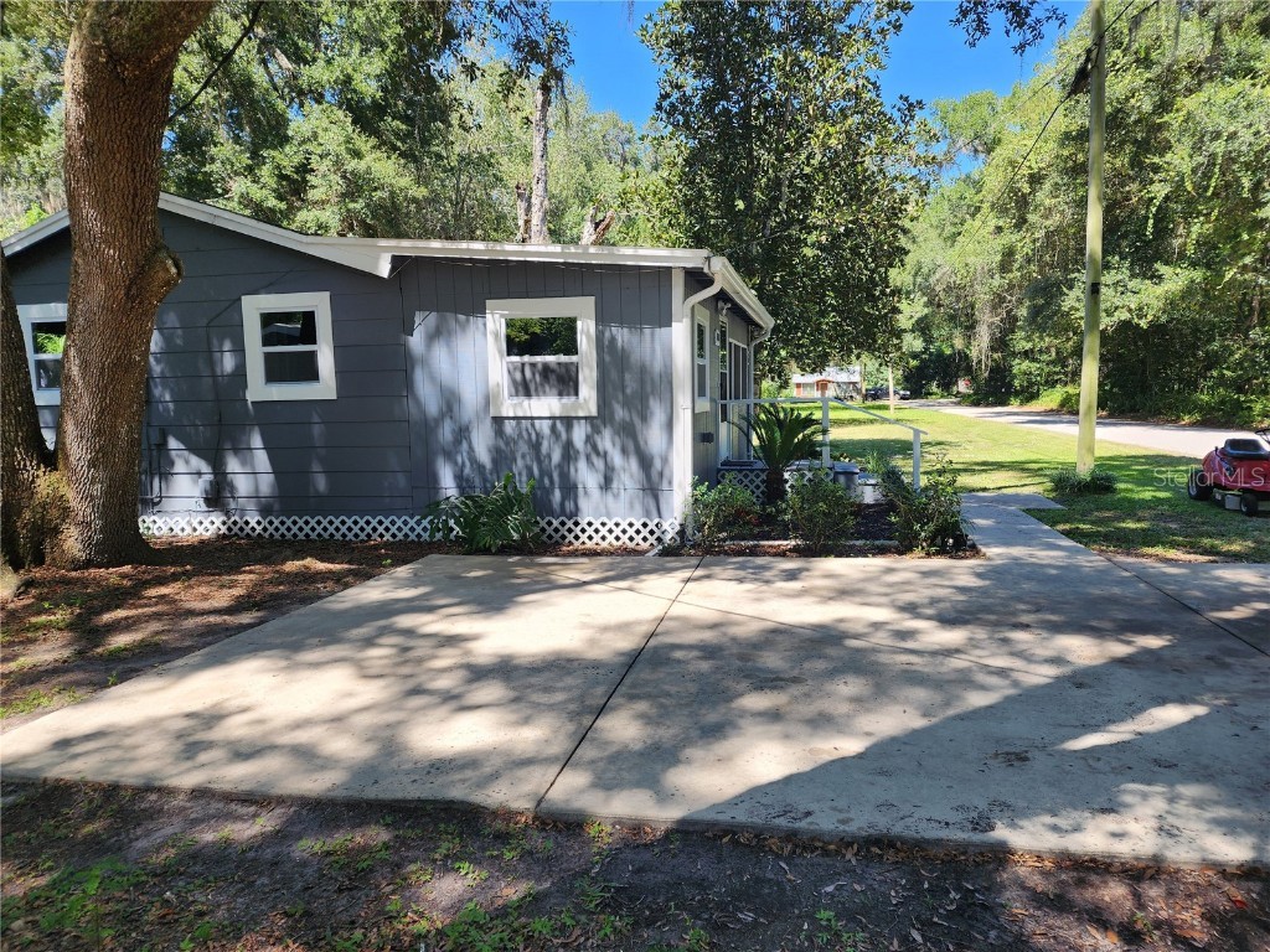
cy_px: 476
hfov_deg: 73.9
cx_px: 635
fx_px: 844
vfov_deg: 58.9
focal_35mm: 23
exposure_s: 1/251
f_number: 1.8
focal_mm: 6.4
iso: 12
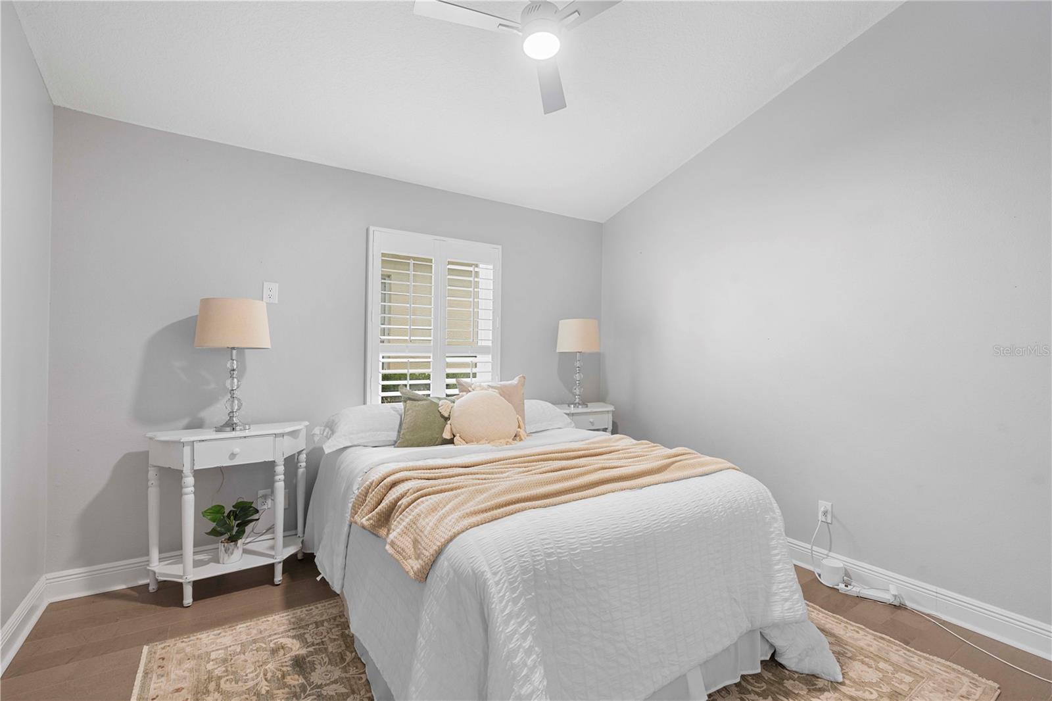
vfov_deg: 73.7
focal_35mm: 16
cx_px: 526
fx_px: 467
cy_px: 350
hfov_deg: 96.7
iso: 250
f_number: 8
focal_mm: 16
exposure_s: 1/2
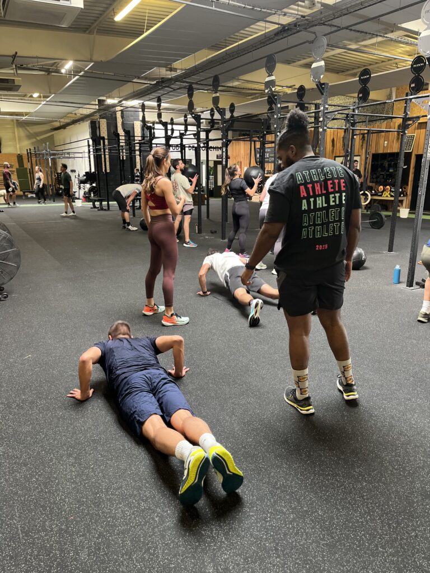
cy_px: 286
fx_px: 431
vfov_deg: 67.3
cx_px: 215
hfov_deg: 53.1
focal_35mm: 26
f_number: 1.6
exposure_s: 1/50
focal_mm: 5.1
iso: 160
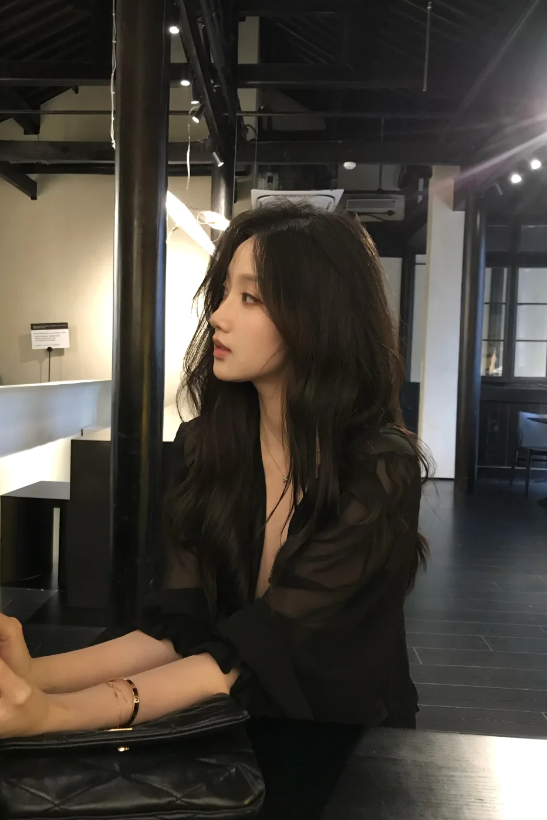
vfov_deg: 61.9
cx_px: 240
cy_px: 412
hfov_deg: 43.5
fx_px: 684
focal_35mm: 30
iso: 100
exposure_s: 1/17
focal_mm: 3.99
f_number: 1.8
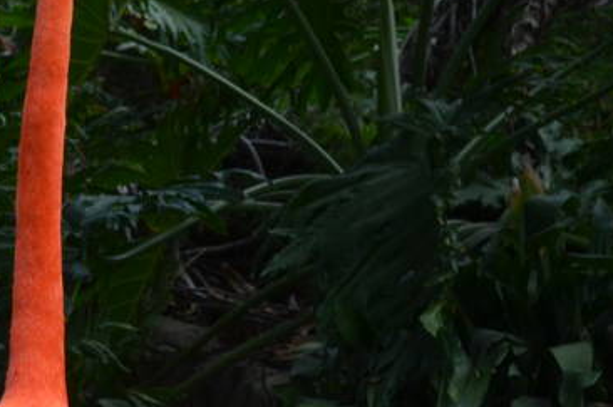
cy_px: 464
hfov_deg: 5.7
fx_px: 6125
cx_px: -397
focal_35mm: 360
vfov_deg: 3.8
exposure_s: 1/500
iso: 800
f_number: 5.6
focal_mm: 55
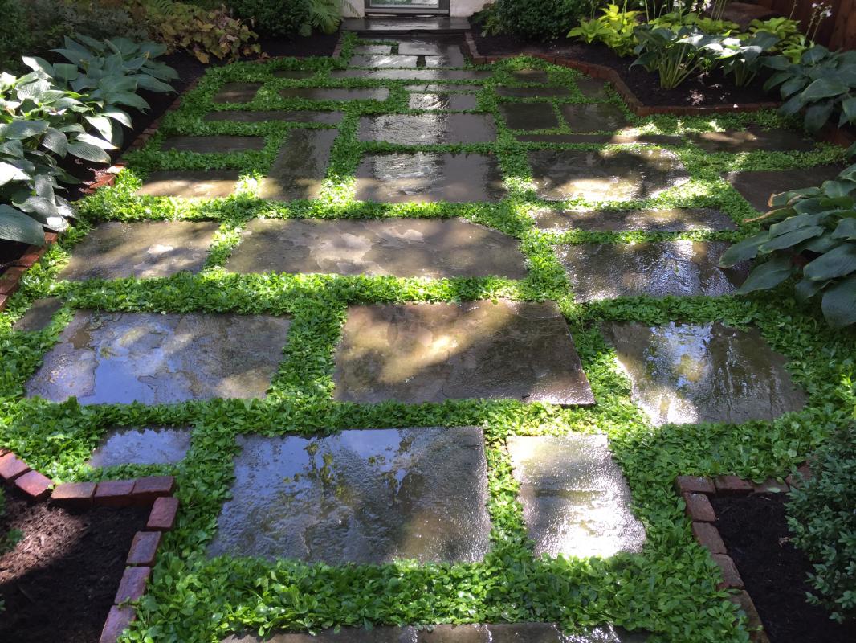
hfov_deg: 61.6
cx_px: 428
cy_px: 322
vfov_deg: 48.2
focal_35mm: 29
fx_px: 717
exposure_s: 1/120
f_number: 2.2
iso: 32
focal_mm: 4.15
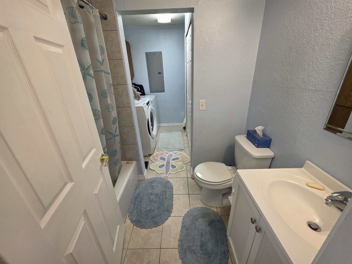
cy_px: 132
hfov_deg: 106.2
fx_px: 132
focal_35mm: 13
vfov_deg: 89.9
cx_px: 176
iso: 200
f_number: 1.9
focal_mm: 2.2
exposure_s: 1/120
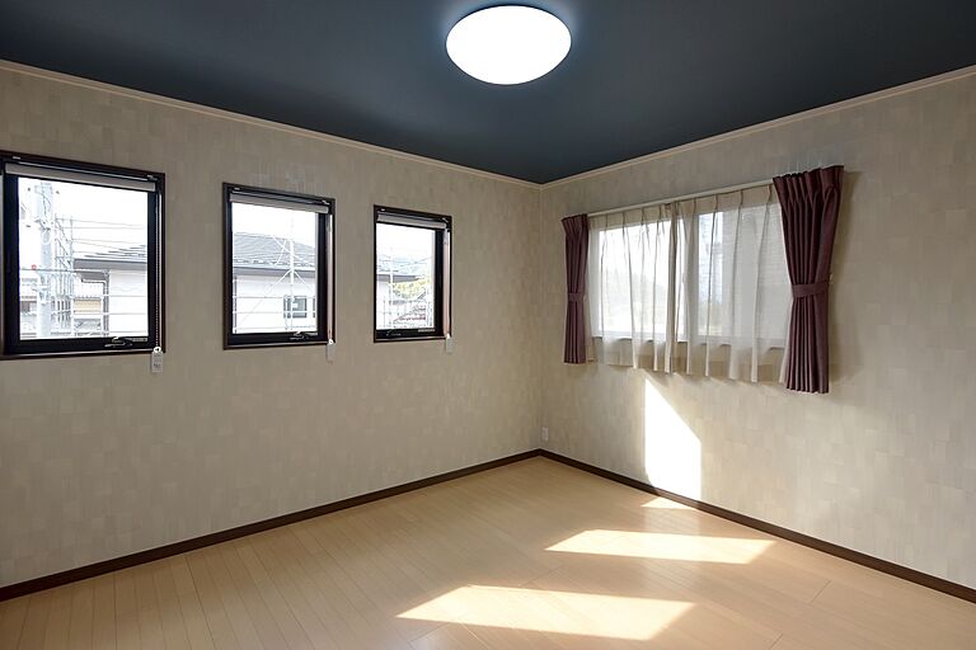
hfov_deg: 93.3
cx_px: 488
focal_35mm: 17
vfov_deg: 70.4
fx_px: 461
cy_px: 325
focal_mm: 17
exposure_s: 1/100
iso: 400
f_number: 5
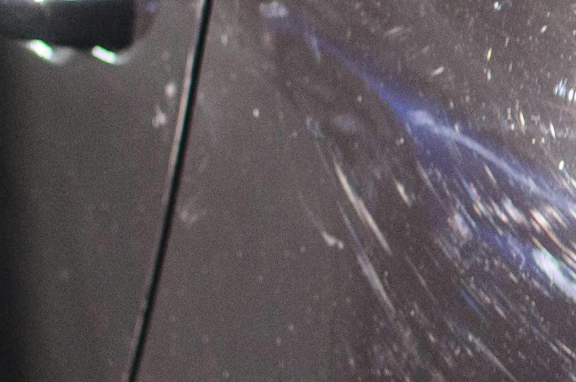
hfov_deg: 8.4
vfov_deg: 5.9
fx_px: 3708
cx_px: 1169
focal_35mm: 232
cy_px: 137
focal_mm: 35
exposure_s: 1/50
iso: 500
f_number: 1.8
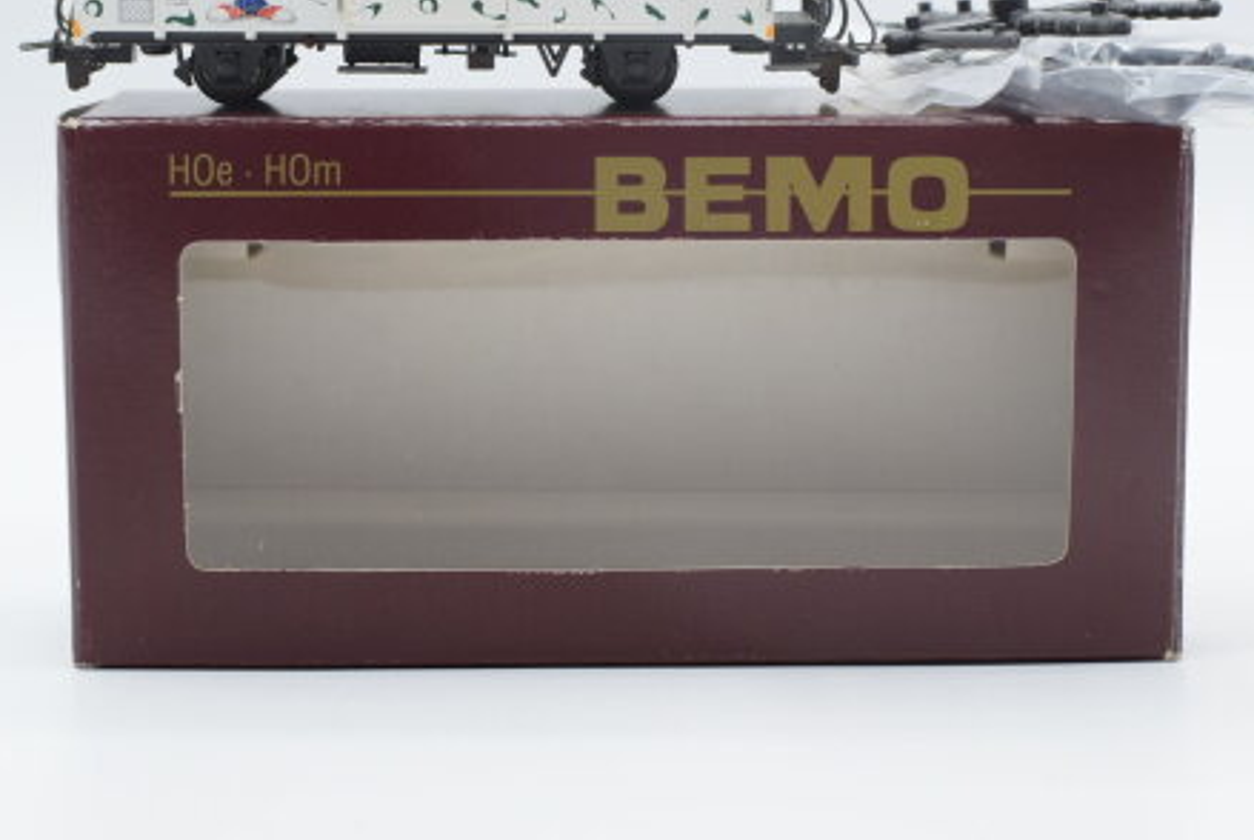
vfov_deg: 19.0
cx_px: 640
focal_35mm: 72
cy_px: 273
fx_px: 2500
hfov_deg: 28.2
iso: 250
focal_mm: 35
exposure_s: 1/125
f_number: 8
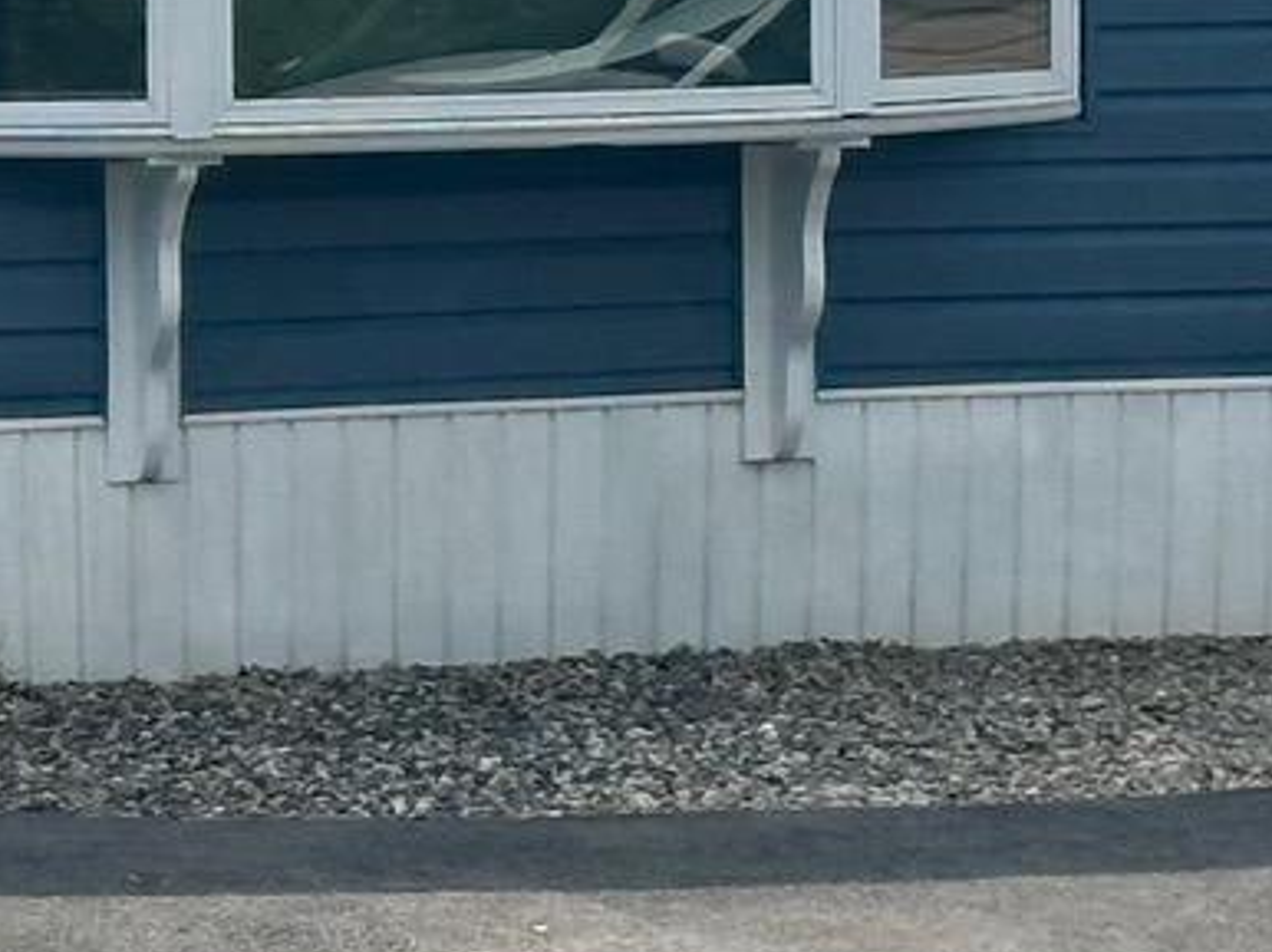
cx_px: -402
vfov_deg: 5.8
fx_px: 9364
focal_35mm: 255
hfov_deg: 7.7
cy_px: 791
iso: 64
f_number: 1.78
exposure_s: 1/3597
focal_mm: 6.86
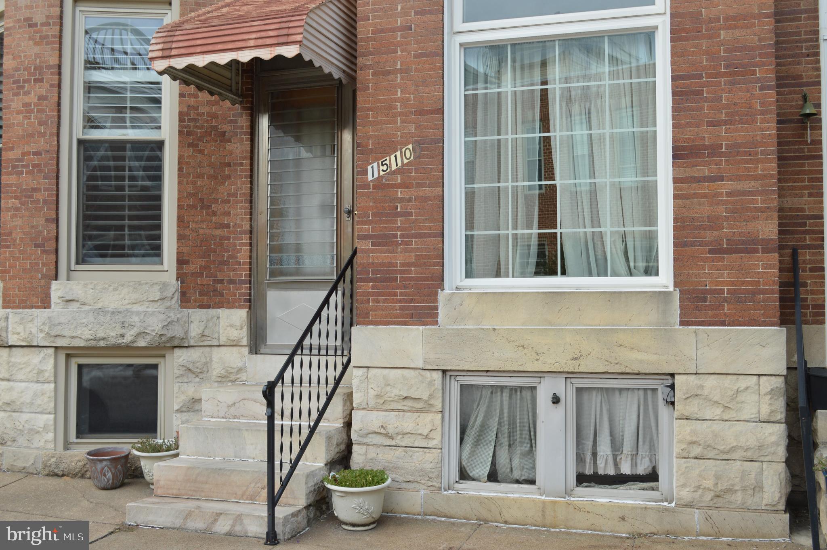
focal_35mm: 39
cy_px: 275
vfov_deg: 34.1
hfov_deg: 49.6
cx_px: 414
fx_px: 895
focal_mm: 26
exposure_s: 1/125
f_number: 5.6
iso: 250
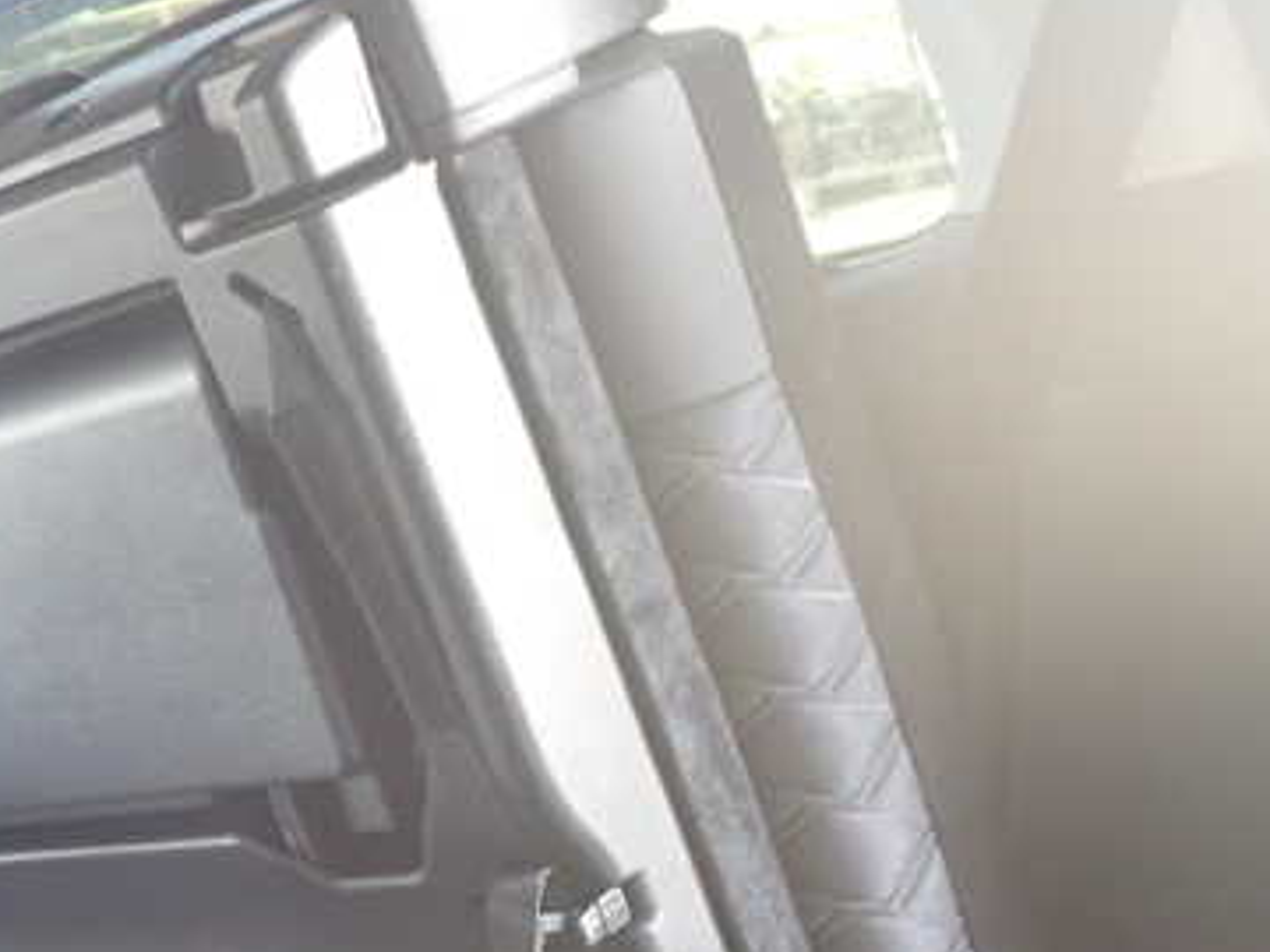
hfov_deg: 31.7
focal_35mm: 60
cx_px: 339
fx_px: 2201
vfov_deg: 24.2
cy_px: 666
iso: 800
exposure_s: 1/40
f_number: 2.5
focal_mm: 6.37
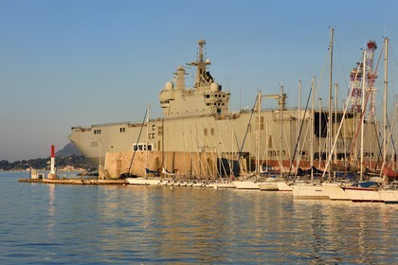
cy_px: 132
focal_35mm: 92
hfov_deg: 22.1
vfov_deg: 14.9
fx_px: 1017
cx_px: 199
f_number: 10
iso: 200
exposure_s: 1/250
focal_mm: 92
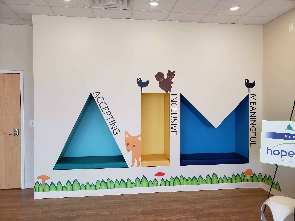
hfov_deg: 67.3
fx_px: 222
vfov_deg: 53.1
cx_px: 148
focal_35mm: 26
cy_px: 110
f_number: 2.4
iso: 100
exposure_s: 1/120
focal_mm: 4.3
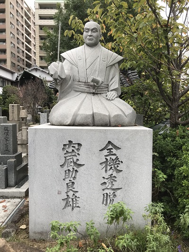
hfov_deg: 49.8
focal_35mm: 28
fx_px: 204
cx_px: 94
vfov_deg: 63.4
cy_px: 126
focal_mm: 3.99
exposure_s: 1/245
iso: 20
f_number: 1.8
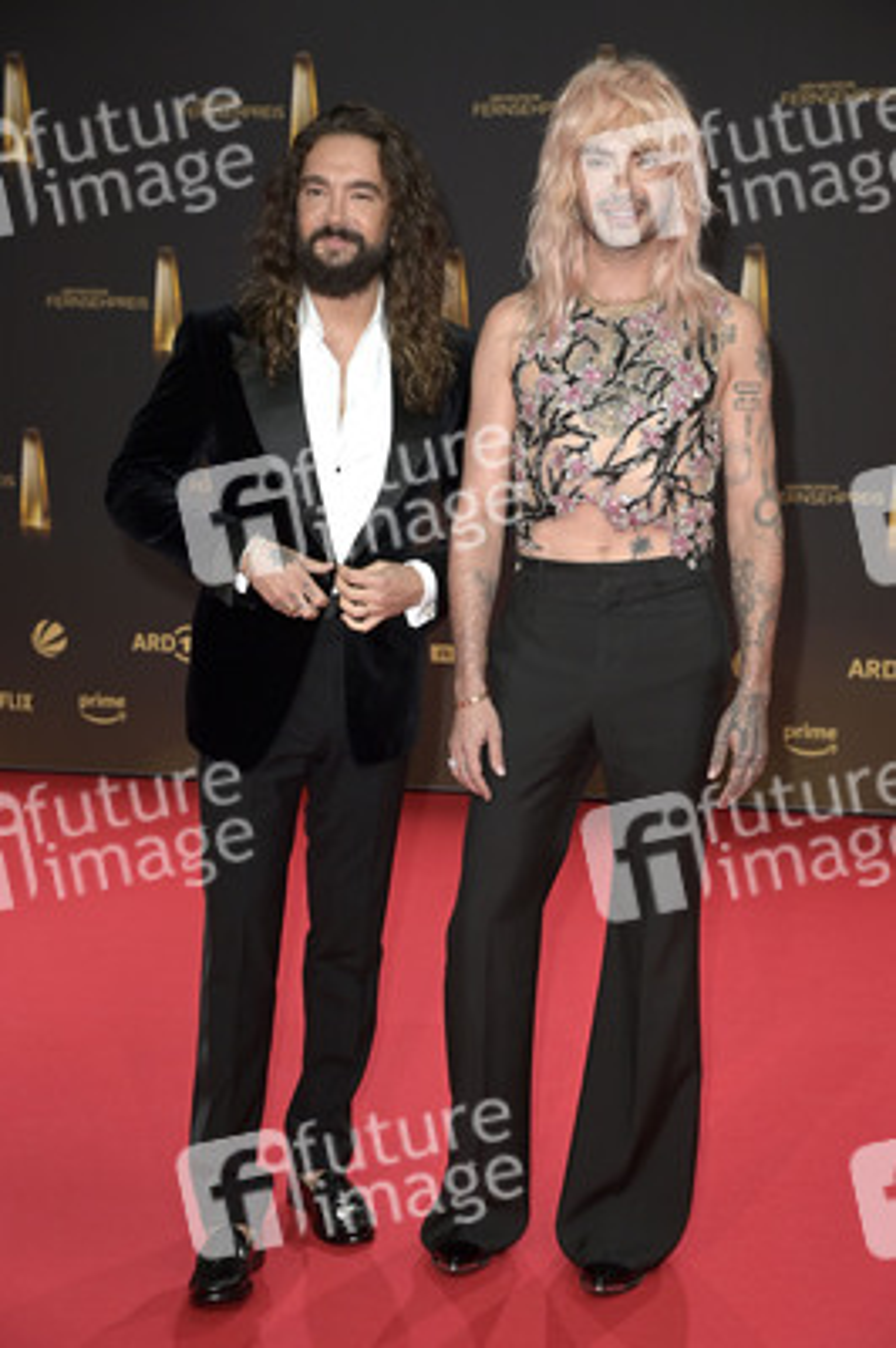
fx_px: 2468
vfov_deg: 30.5
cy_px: 674
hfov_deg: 20.6
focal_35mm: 66
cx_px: 448
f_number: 5
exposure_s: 1/250
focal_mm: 66
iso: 1250
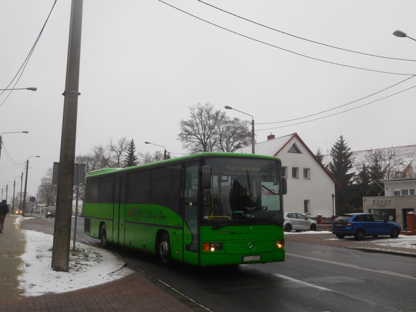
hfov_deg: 52.6
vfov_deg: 40.7
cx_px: 208
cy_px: 156
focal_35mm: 35
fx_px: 421
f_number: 3.8
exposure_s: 1/250
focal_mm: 6.2
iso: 125
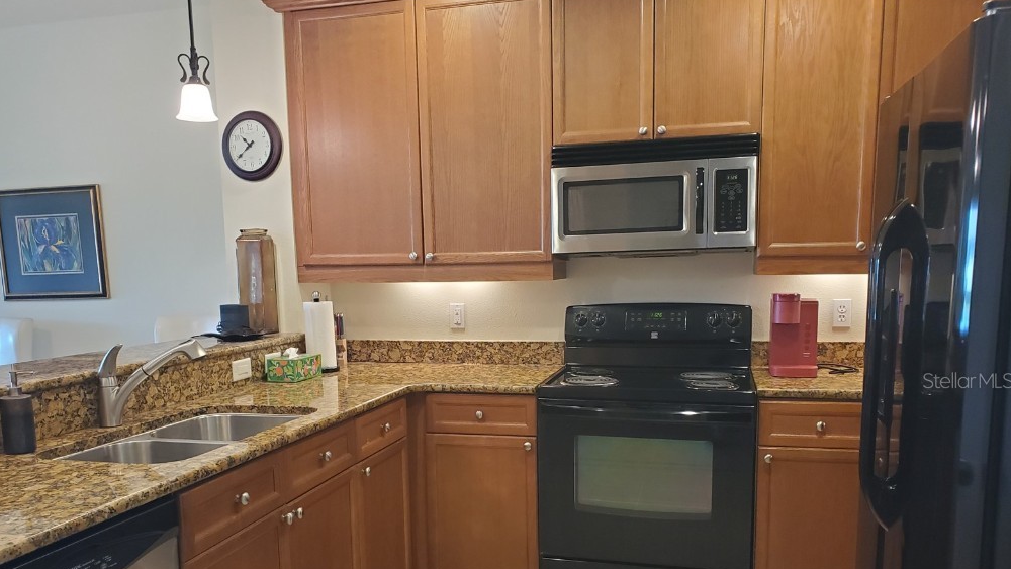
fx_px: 778
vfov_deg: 39.7
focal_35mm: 29
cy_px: 380
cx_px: 500
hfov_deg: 66.1
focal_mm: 4.3
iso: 320
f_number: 2.4
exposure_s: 1/39
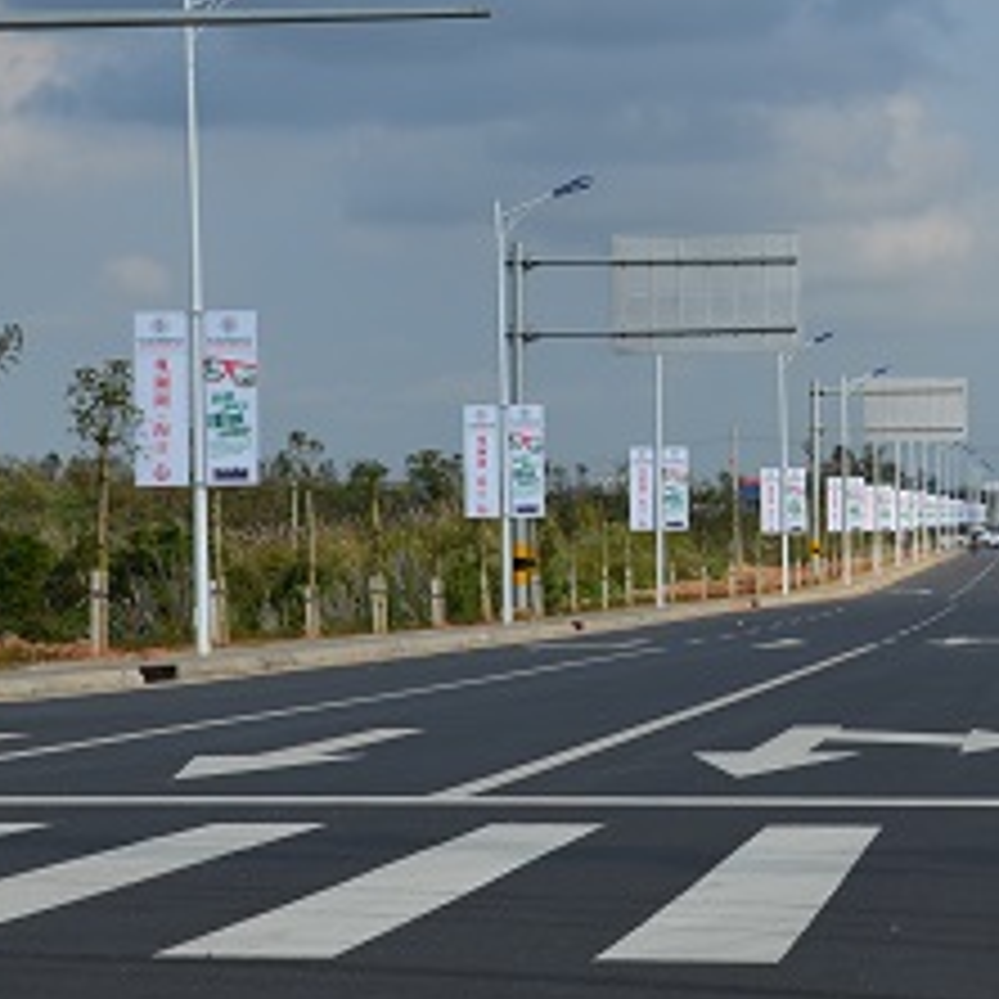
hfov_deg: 14.7
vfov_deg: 14.9
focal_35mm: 117
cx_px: 927
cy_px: 479
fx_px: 3820
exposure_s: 1/250
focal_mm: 34
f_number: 8
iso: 100
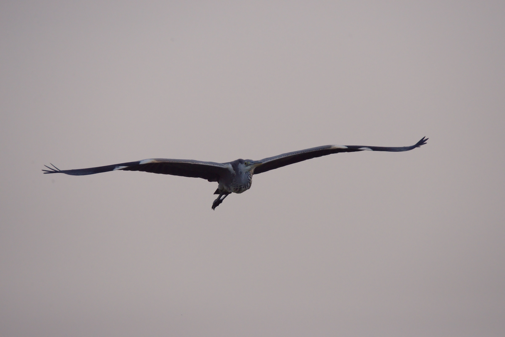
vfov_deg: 2.3
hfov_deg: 3.4
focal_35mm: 600
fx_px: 8419
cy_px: 168
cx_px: 252
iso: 2000
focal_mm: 600
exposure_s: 1/2500
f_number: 8
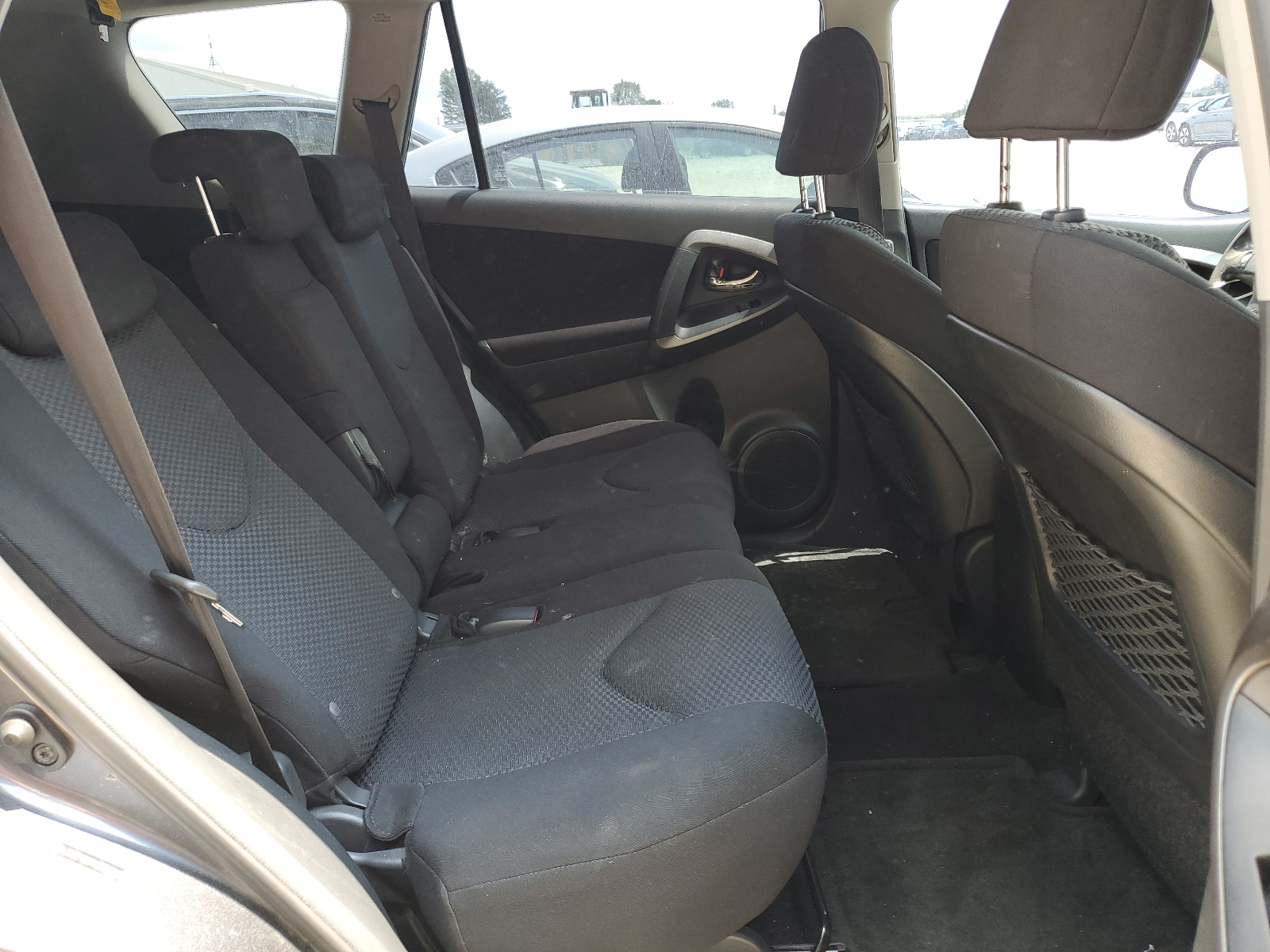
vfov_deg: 53.1
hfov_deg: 67.3
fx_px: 954
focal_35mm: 26
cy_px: 476
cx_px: 635
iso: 53
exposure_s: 1/120
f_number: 1.5
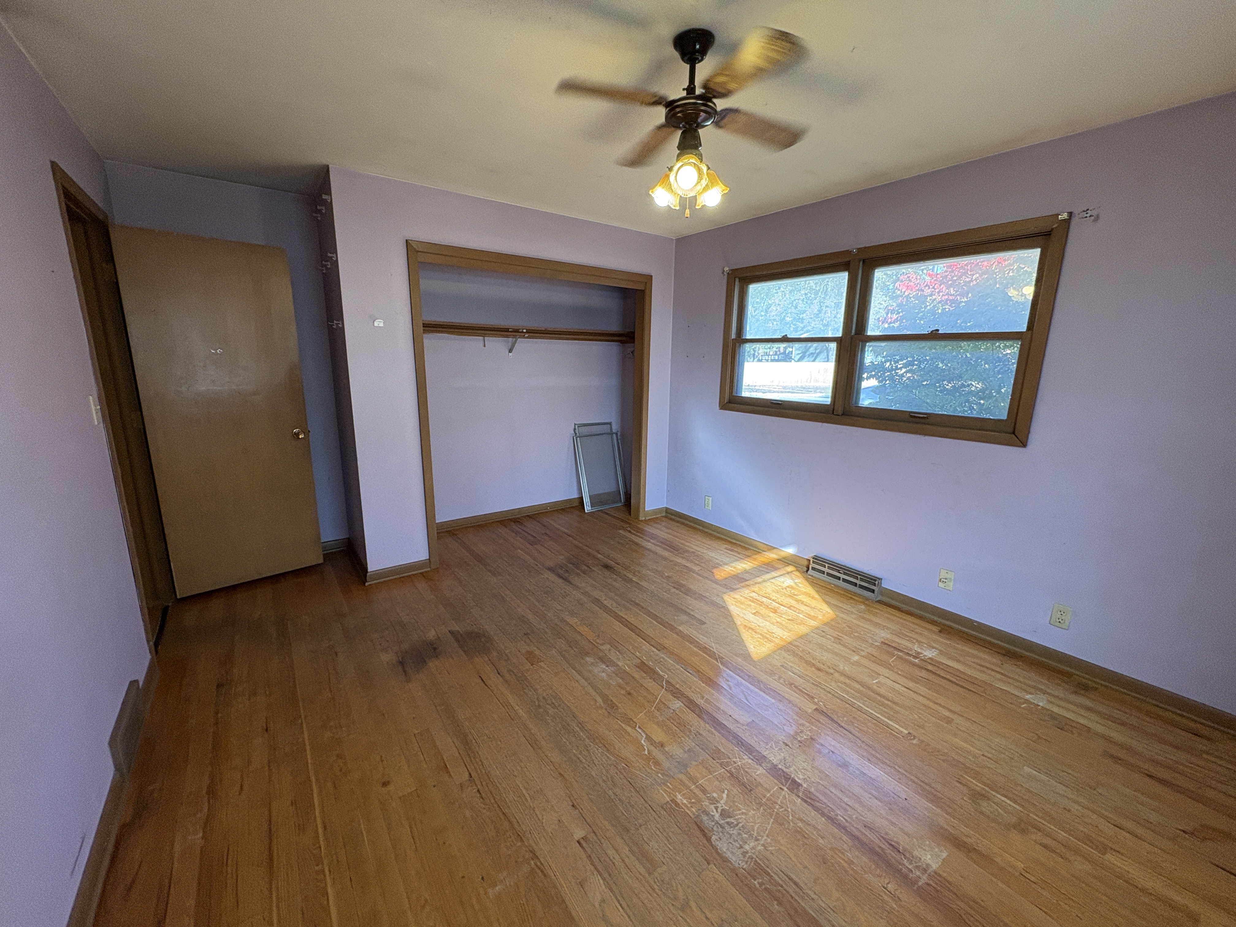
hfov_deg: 102.1
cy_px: 464
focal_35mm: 14
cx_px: 618
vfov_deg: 85.7
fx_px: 500
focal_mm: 2.22
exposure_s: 1/120
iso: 200
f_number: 2.2
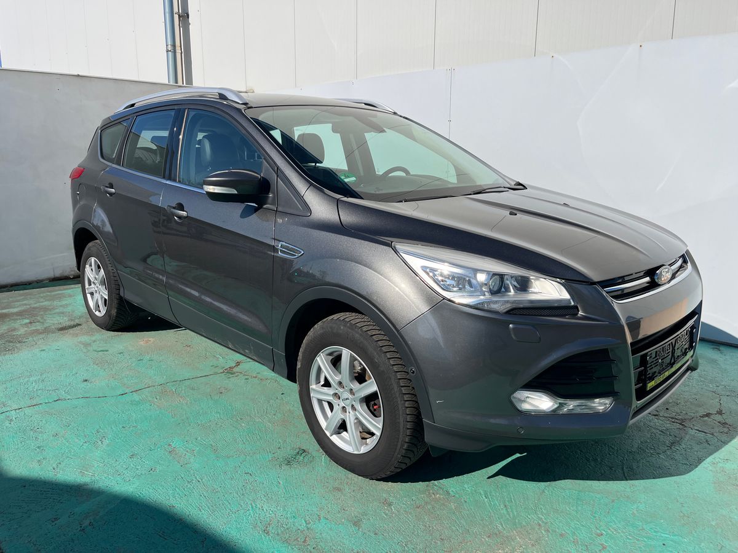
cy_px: 276
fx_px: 554
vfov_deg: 53.1
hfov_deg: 67.3
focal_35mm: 26
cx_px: 369
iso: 50
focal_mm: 5.1
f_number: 1.6
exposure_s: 1/6494
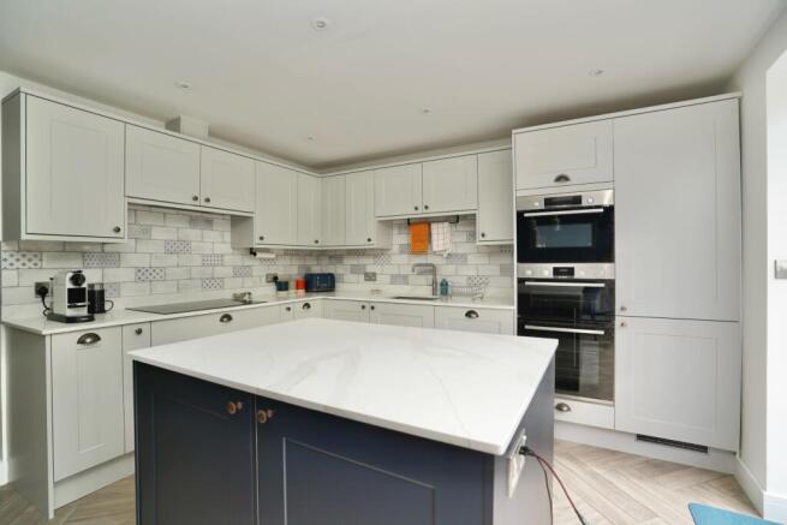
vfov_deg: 73.8
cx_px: 394
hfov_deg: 96.7
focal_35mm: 16
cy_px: 262
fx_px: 350
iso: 200
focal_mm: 16
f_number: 4
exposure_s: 1/160
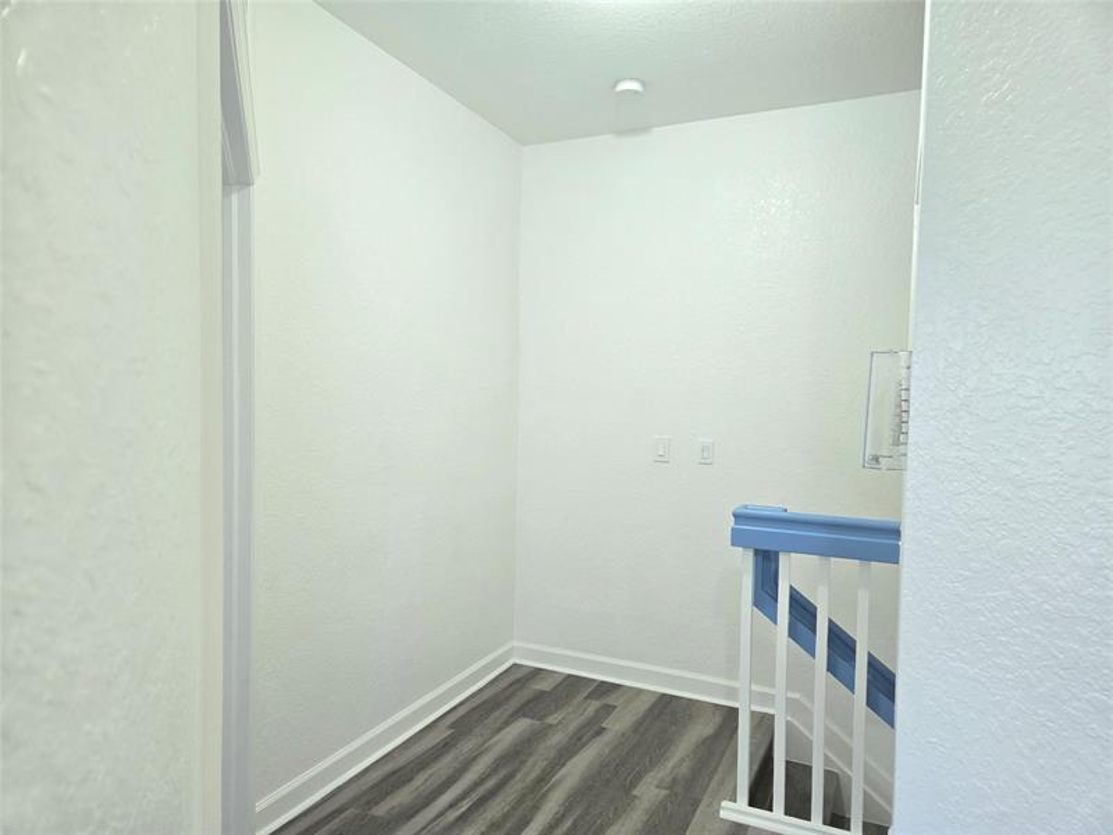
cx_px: 556
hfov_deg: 73.9
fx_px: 740
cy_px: 418
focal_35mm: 23
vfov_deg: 58.9
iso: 400
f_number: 1.8
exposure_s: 1/120
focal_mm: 5.4
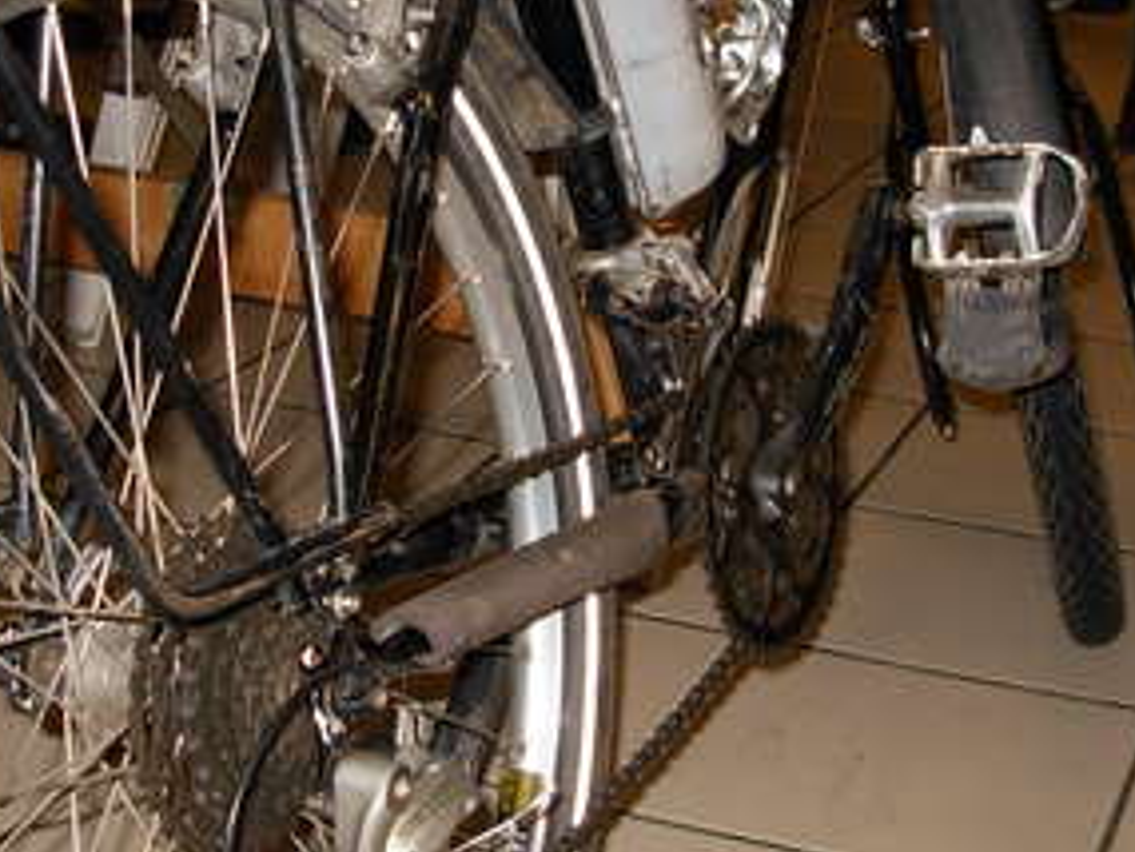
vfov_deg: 18.2
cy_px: 127
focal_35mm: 80
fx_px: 2624
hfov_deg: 24.3
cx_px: 434
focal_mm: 6.3
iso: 81
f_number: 2.9
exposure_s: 1/23.2
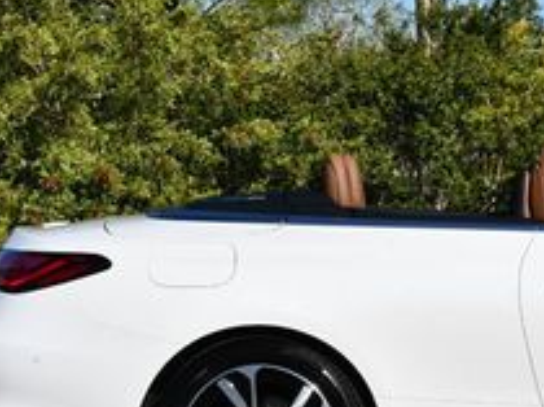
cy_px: 130
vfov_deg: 8.4
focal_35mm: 176
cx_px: 663
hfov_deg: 11.0
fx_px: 2763
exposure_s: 1/320
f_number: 9
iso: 100
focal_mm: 30
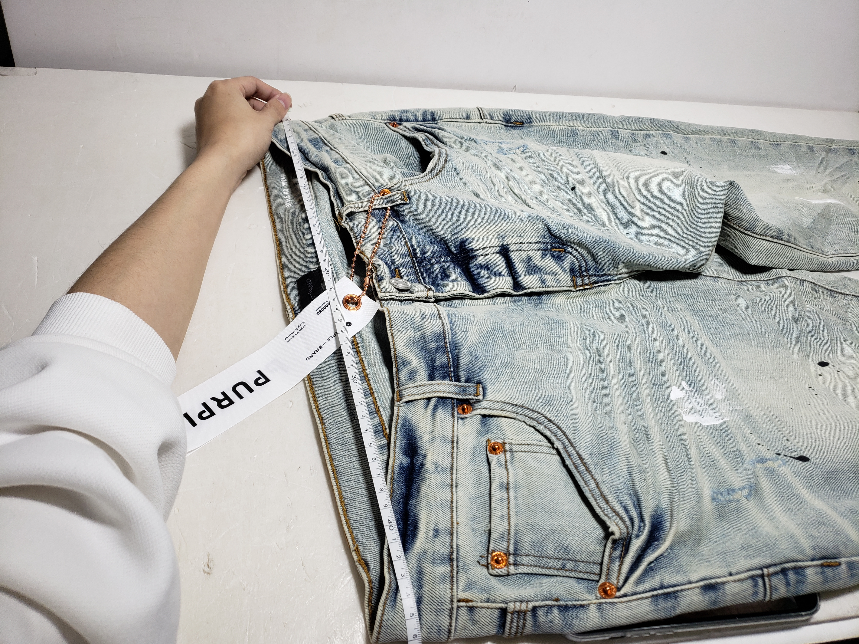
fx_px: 645
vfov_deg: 53.1
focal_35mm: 26
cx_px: 430
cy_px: 322
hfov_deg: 67.3
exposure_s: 1/443
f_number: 1.5
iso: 50
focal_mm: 4.3
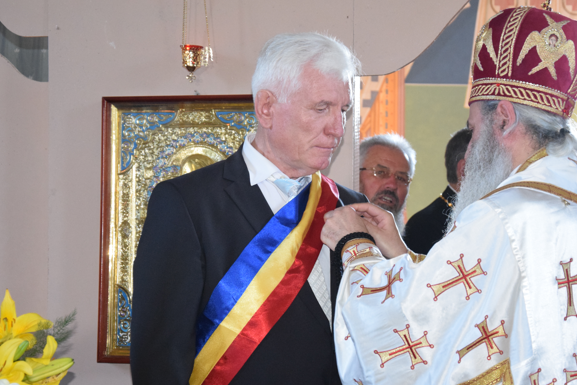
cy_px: 219
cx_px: 323
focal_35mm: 105
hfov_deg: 19.4
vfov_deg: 13.0
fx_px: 1683
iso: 3200
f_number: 5
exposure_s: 1/80
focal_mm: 58
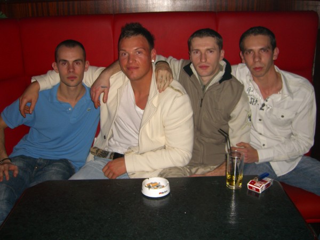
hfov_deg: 49.0
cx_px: 160
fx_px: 351
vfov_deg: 37.7
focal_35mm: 38
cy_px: 120
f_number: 2.8
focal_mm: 7.9
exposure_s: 1/60
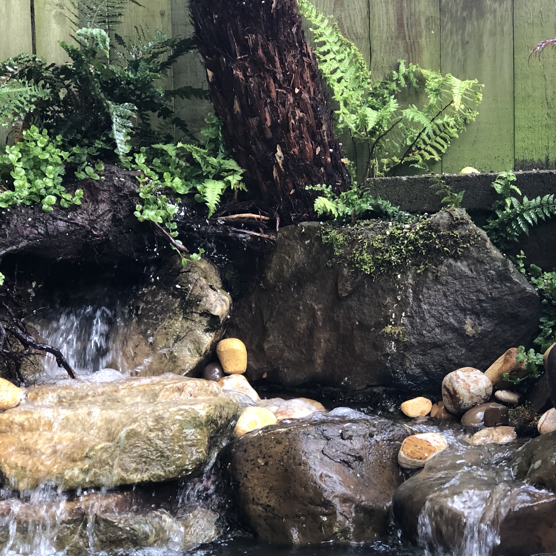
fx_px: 1672
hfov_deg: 18.9
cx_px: 342
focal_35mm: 92
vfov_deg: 18.8
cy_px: 363
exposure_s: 1/120
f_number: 2.8
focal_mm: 6.6
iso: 125
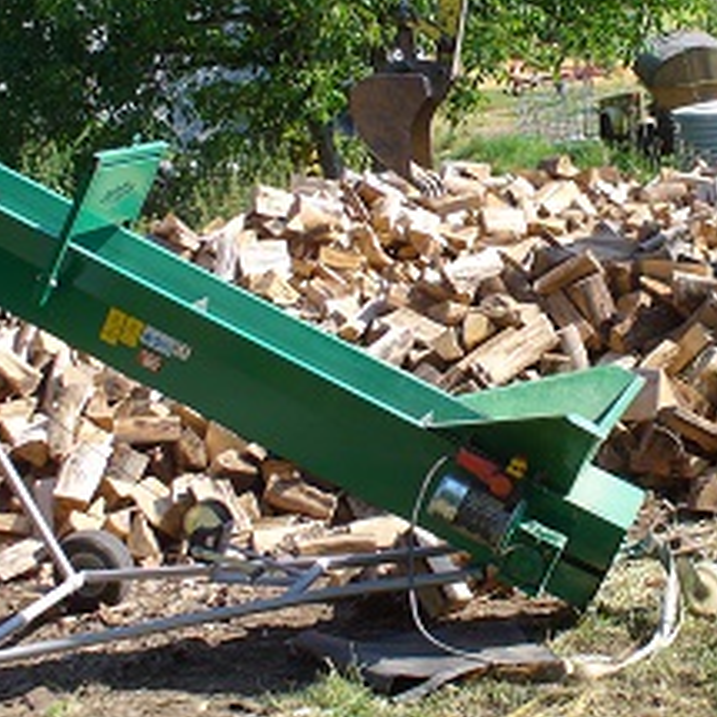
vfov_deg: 22.7
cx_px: 534
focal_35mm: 76
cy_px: 278
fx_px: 1781
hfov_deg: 22.6
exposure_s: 1/125
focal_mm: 6.1
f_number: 5.6
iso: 64
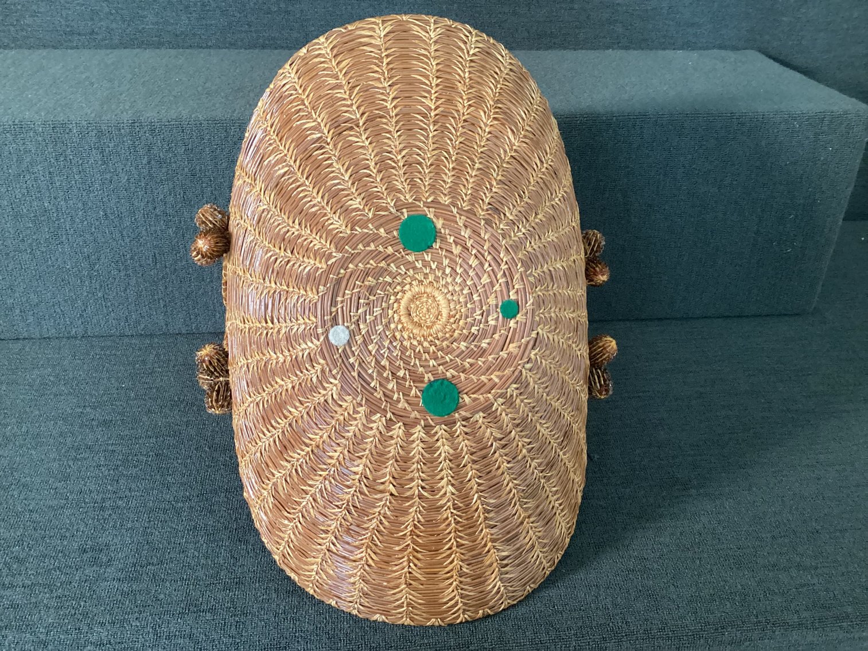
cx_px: 434
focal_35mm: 31
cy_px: 326
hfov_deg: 58.3
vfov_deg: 45.4
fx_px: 777
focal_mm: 3.3
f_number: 2.4
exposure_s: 1/60
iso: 320
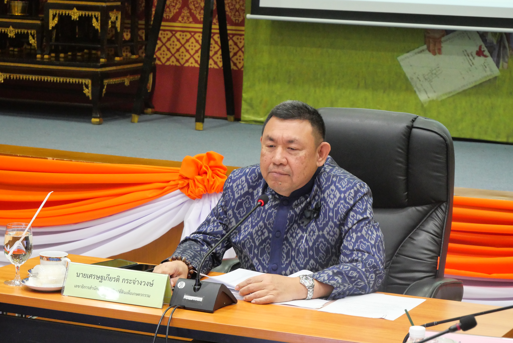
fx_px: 1568
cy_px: 172
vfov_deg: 12.5
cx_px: 256
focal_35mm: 110
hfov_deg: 18.6
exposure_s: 1/50
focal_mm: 53
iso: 3200
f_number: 5.6
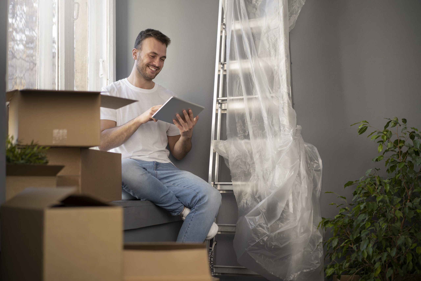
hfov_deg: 36.2
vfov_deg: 24.6
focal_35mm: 55
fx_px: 643
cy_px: 140
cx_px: 210
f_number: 2.2
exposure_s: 1/100
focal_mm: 55
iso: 100
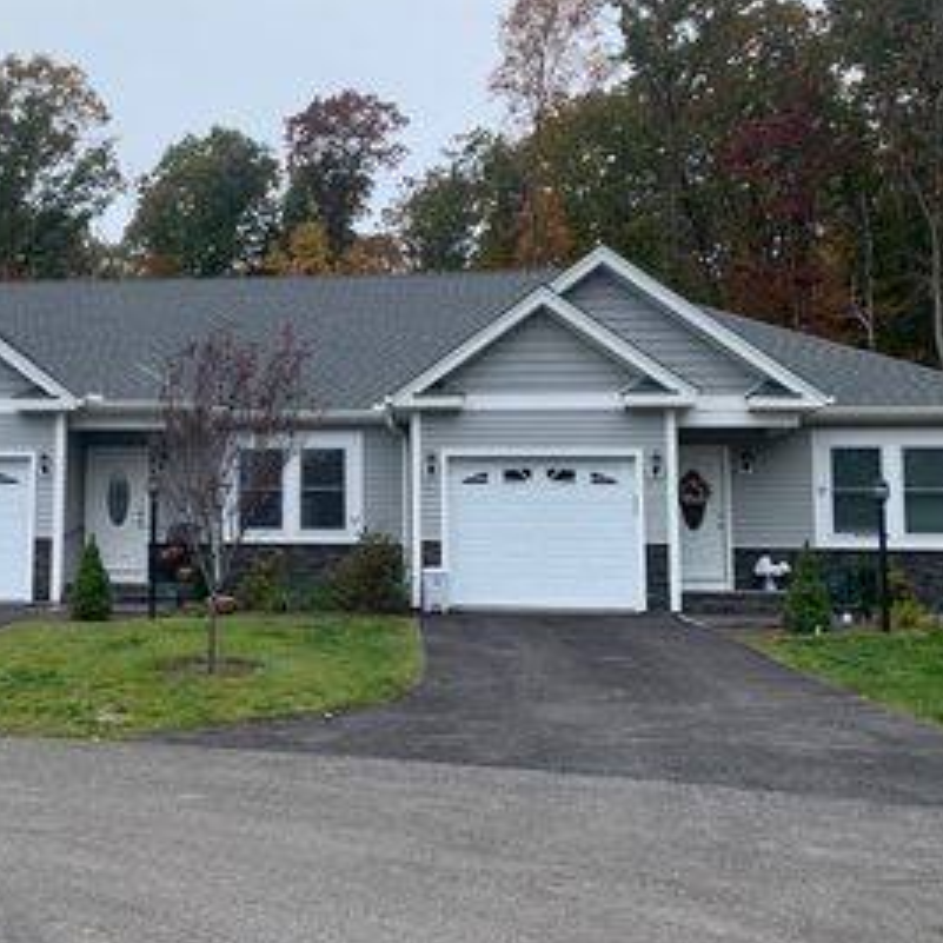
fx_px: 1325
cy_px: 457
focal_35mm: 43
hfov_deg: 38.0
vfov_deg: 39.2
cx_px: 215
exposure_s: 1/1011
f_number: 1.8
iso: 25
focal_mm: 4.25
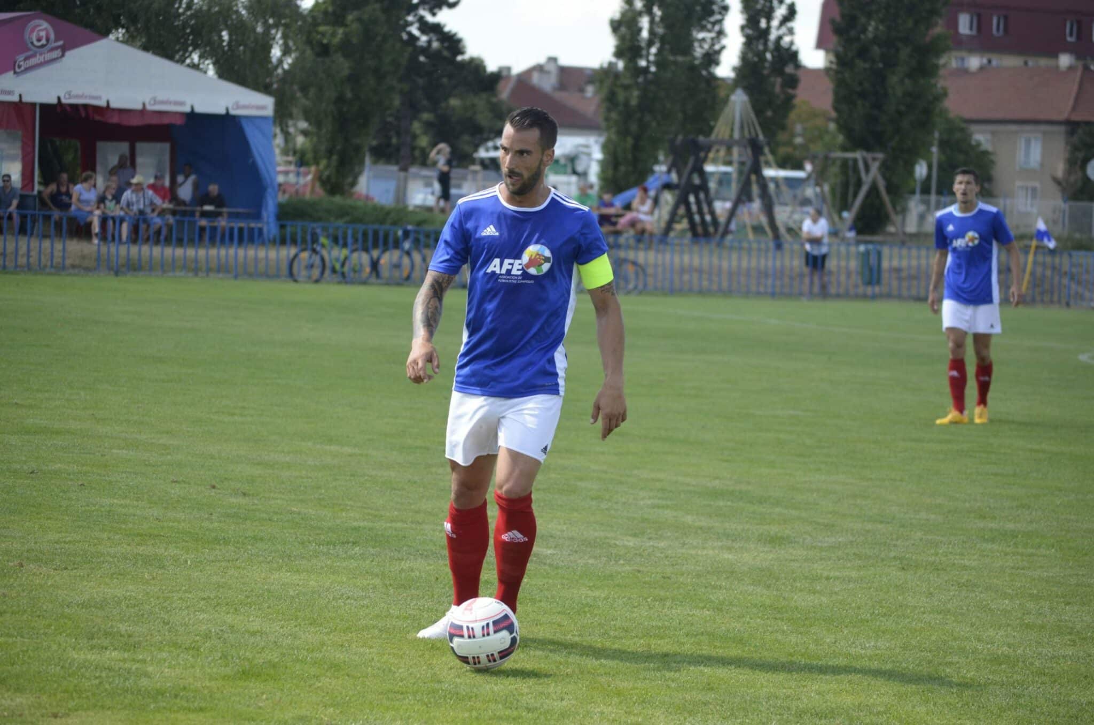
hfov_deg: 14.0
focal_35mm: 147
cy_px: 362
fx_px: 4457
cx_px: 547
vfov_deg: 9.3
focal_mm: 98
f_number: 4.5
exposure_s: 1/1000
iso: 400
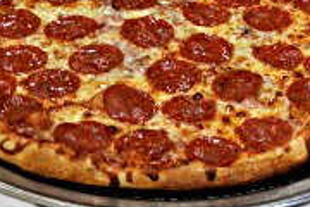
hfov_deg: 11.0
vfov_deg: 7.6
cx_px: 419
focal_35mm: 181
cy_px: 53
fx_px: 1558
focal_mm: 18.5
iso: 250
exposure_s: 1/250
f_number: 2
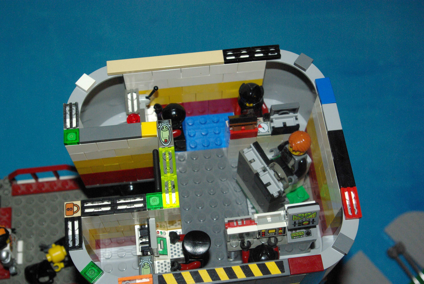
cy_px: 142
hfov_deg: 37.8
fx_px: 619
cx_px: 212
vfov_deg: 25.8
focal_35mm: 52
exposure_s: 1/45
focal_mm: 35
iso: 1600
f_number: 8
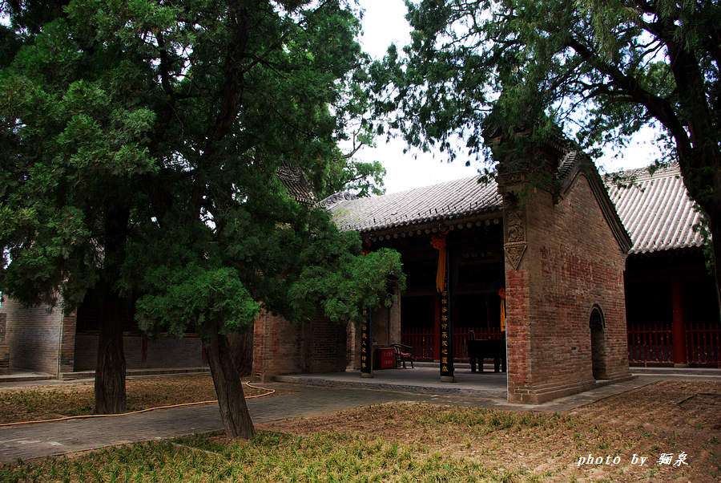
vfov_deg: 48.0
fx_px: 541
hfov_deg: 67.3
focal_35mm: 27
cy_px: 242
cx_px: 360
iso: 100
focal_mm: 18
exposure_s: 1/40
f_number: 7.1
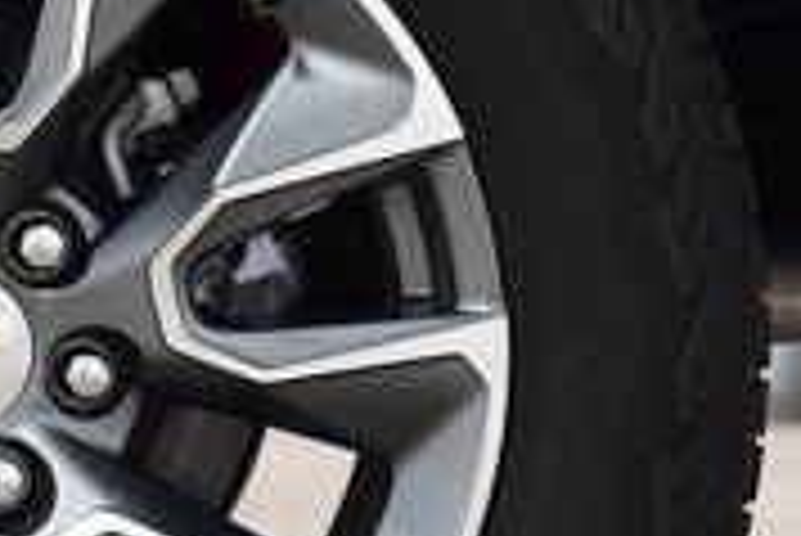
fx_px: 4204
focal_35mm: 189
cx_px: -14
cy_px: 309
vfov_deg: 7.3
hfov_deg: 10.8
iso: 1600
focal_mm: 35
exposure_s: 1/60
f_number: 4
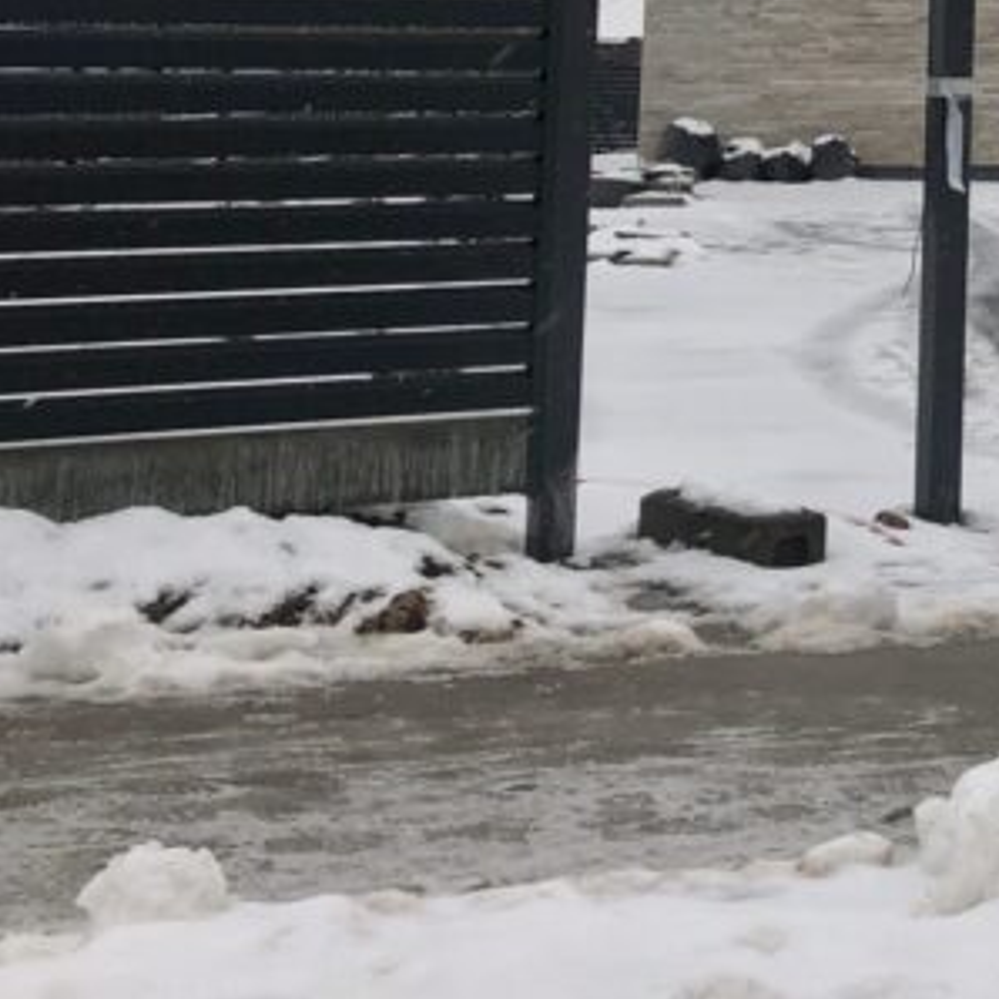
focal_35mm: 85
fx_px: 2775
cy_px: -282
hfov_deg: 18.8
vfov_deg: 19.0
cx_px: 1338
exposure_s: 1/284
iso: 20
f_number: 1.8
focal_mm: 4
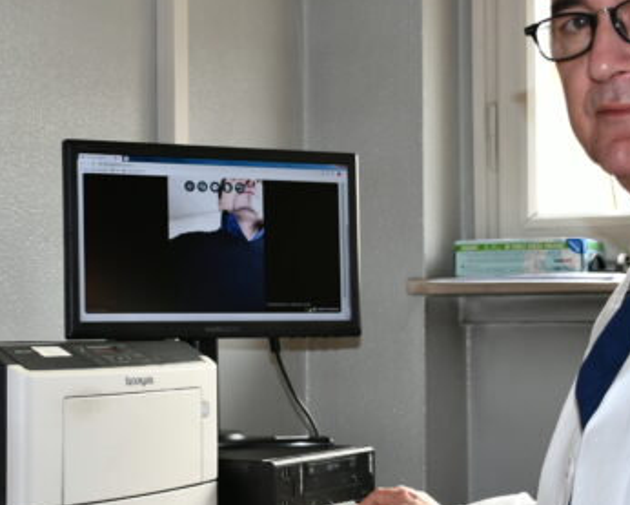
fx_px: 1399
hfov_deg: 25.3
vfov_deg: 20.4
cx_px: 248
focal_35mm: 75
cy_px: 268
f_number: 3.8
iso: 140
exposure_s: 1/60
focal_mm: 24
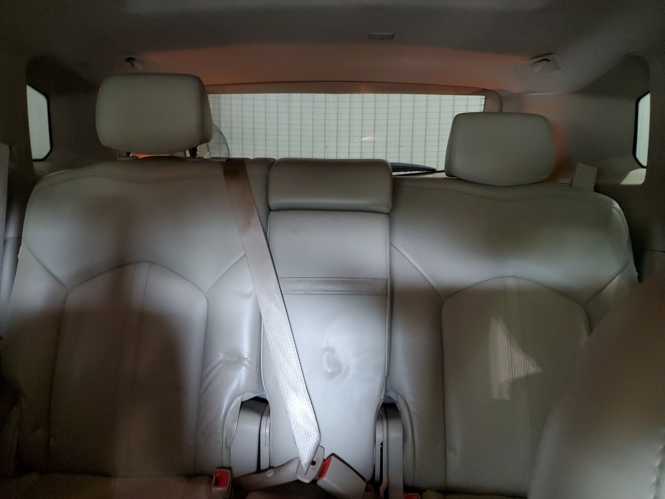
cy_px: 250
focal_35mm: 26
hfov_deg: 67.3
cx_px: 332
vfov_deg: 53.1
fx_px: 499
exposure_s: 1/40
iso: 340
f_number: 1.5
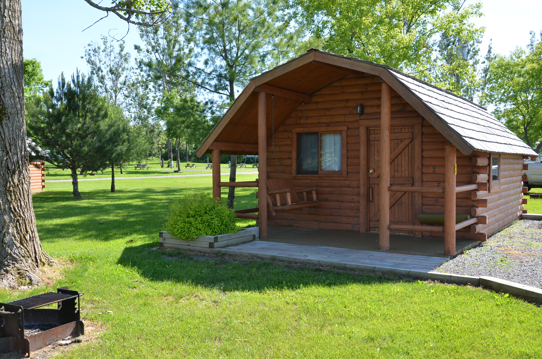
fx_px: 541
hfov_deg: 53.2
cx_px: 271
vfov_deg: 36.7
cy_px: 180
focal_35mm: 36
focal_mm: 24
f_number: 8
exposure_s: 1/250
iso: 200
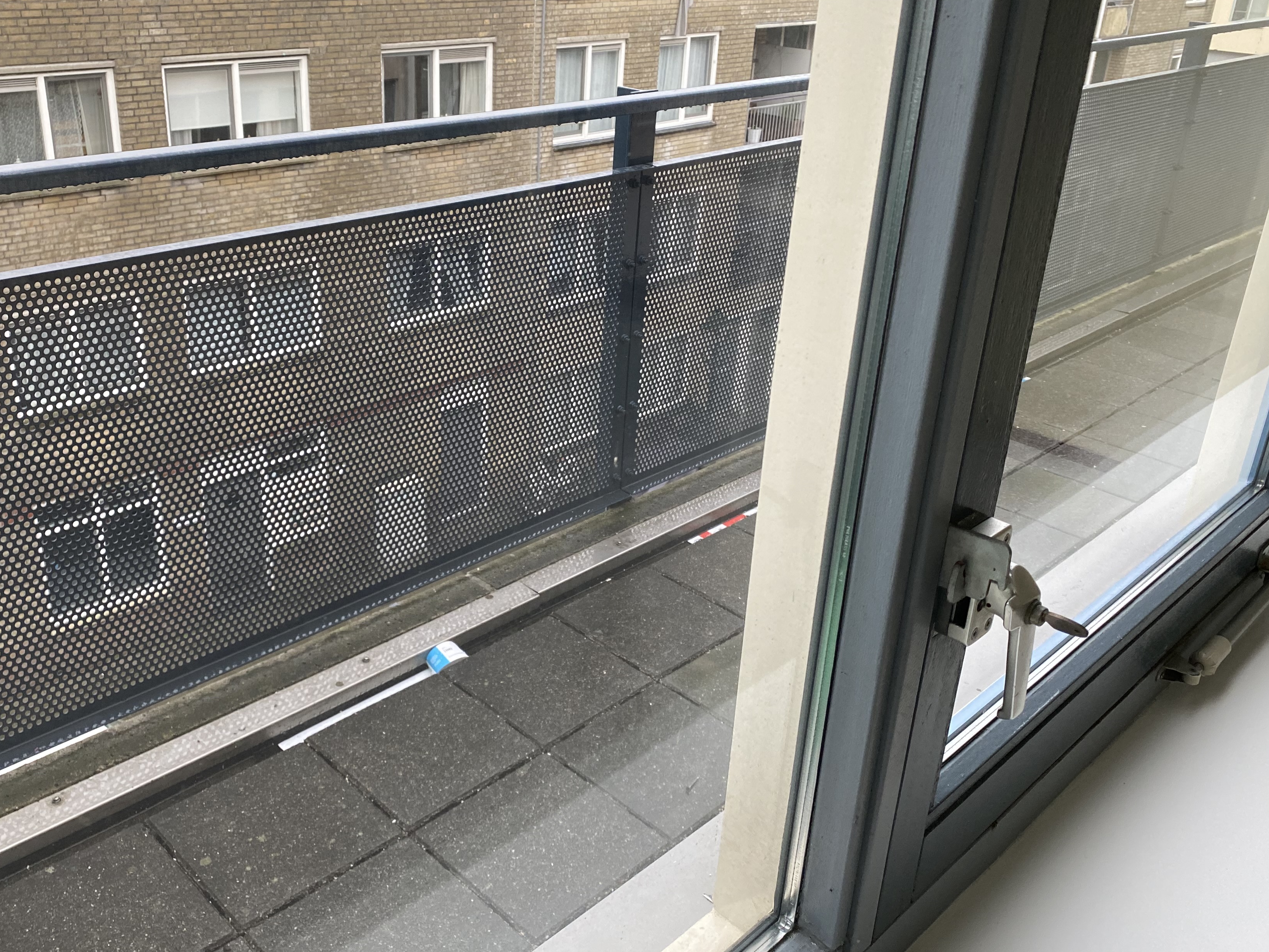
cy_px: 407
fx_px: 1173
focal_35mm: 32
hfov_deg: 56.6
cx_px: 554
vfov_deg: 44.0
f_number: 1.8
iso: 125
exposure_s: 1/118
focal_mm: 4.25
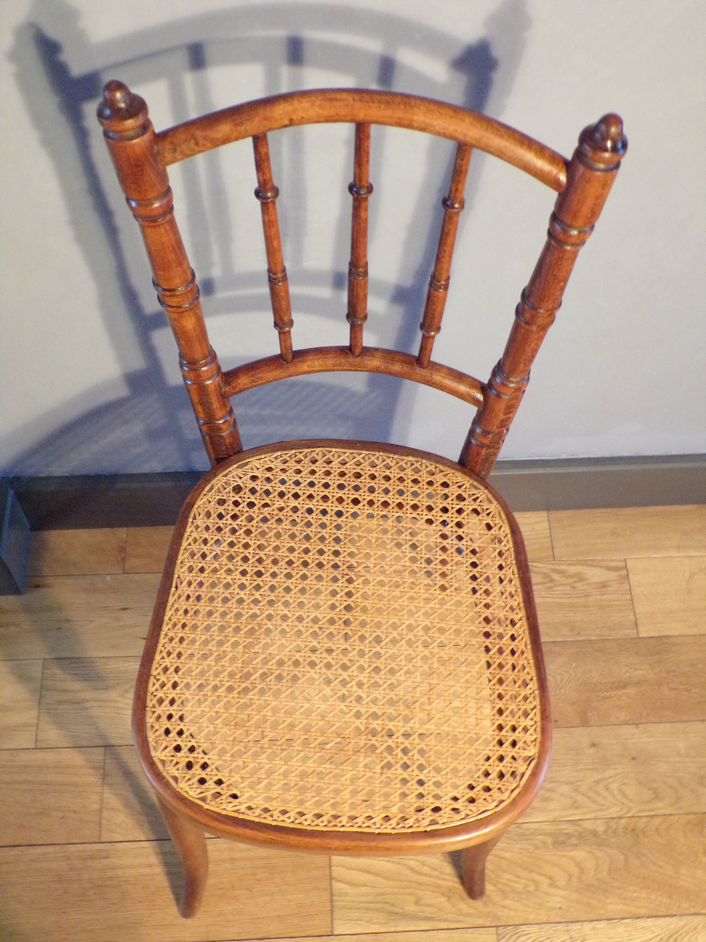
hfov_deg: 38.7
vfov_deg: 50.1
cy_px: 471
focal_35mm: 37
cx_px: 353
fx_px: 1006
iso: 734
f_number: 3.3
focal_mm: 6.6
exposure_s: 1/17
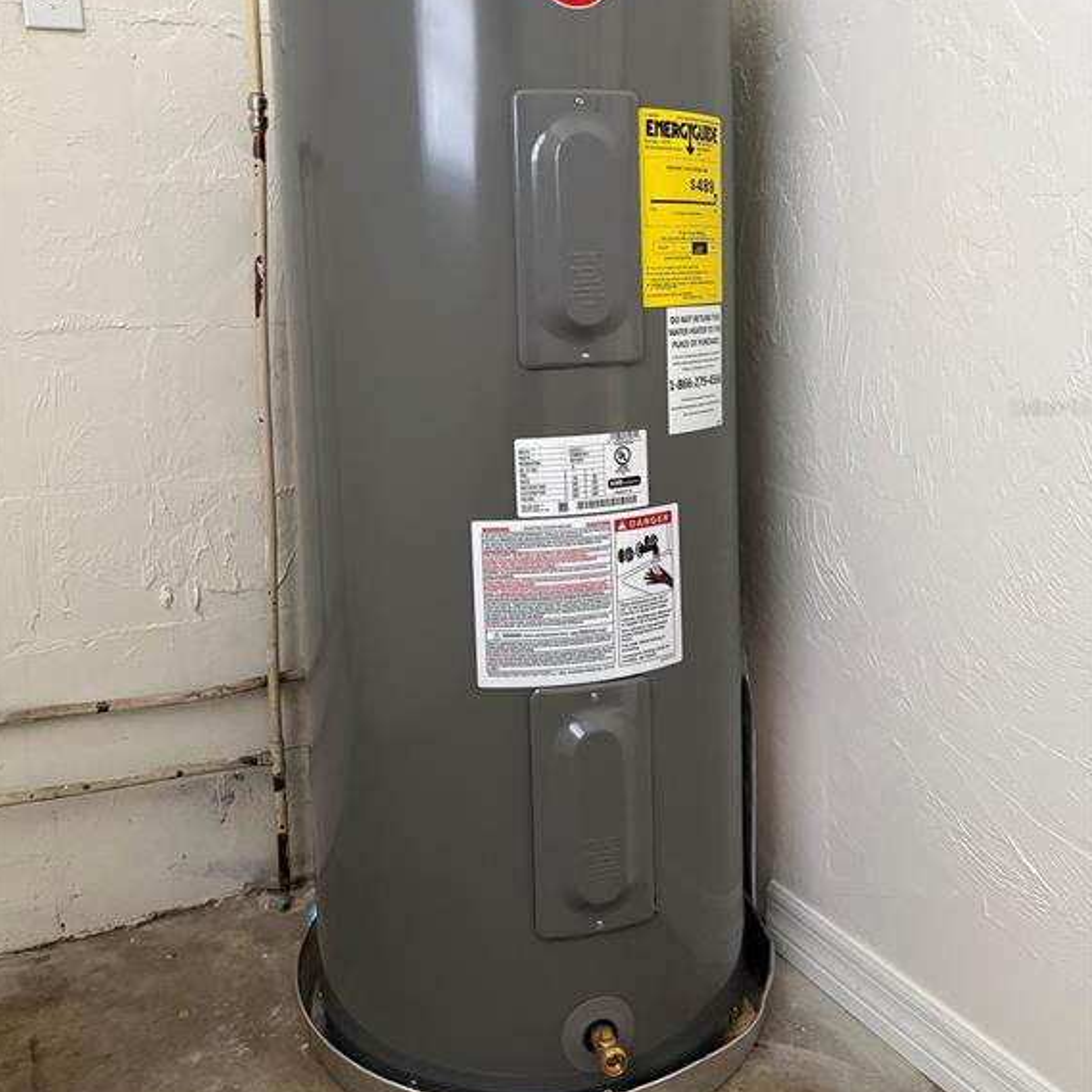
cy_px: 407
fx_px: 1106
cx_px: 543
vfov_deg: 52.0
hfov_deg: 52.5
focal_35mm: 31
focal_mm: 5.96
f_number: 1.6
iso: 400
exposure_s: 1/60
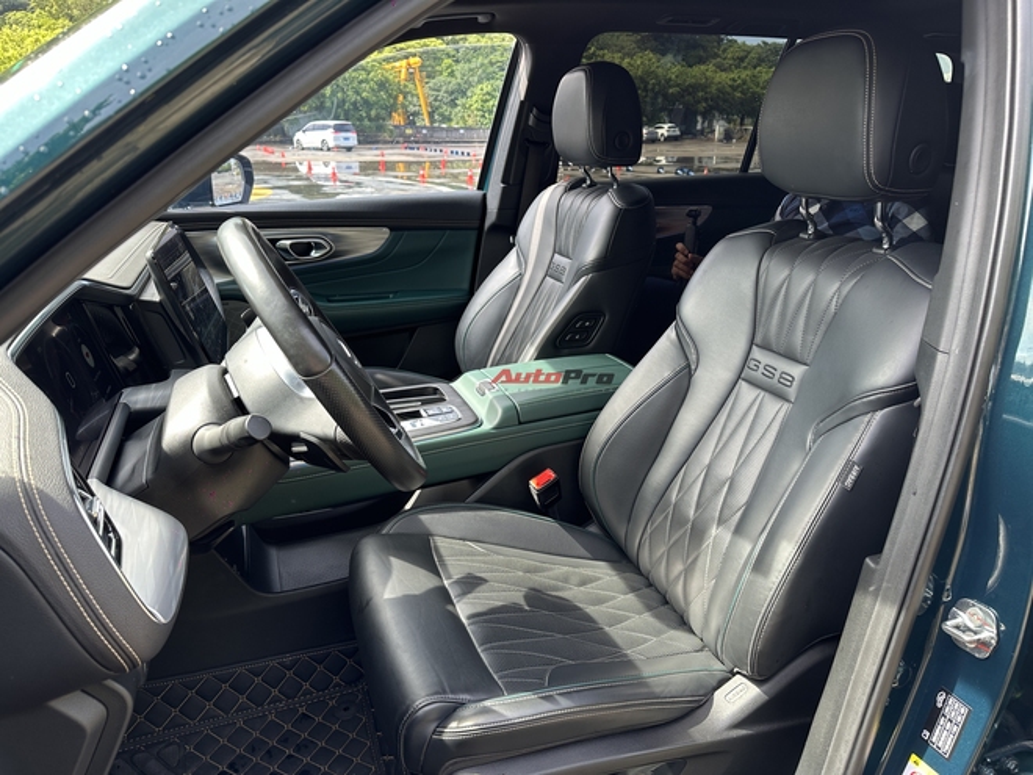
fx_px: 716
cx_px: 516
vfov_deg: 56.8
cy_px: 388
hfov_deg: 71.6
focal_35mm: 24
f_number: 1.78
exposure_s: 1/158
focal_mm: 6.86
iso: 64
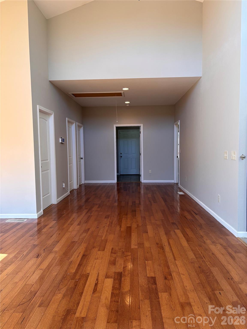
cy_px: 164
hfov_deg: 53.1
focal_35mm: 26
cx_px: 124
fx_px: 247
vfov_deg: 67.3
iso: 125
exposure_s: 1/120
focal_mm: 5.96
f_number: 1.6
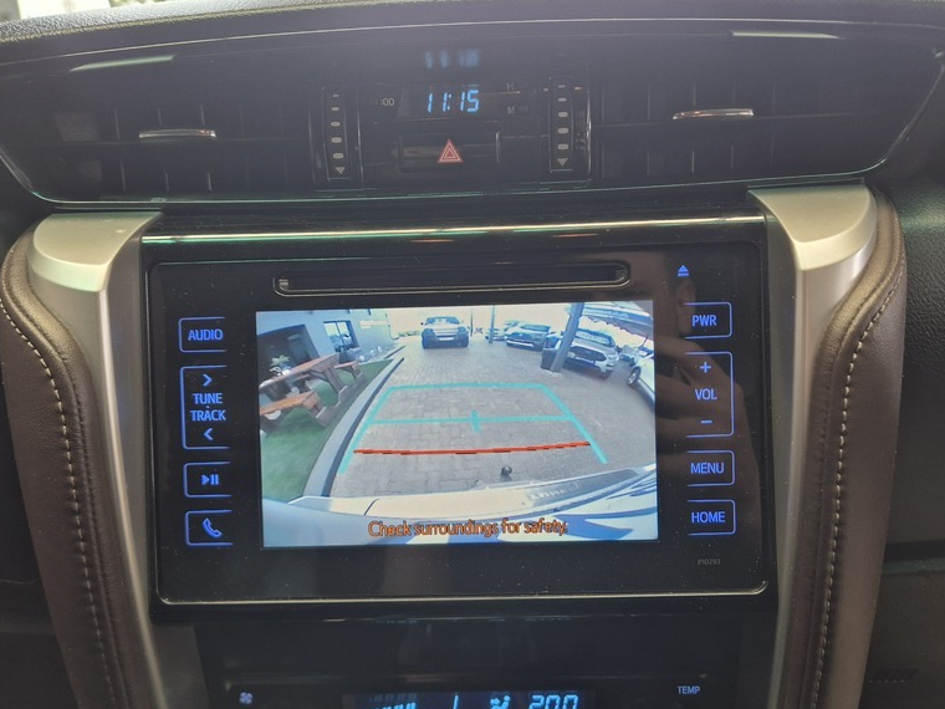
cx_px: 464
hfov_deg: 58.3
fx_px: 846
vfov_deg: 45.4
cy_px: 398
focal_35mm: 31
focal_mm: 5.4
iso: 100
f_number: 1.8
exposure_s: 1/100
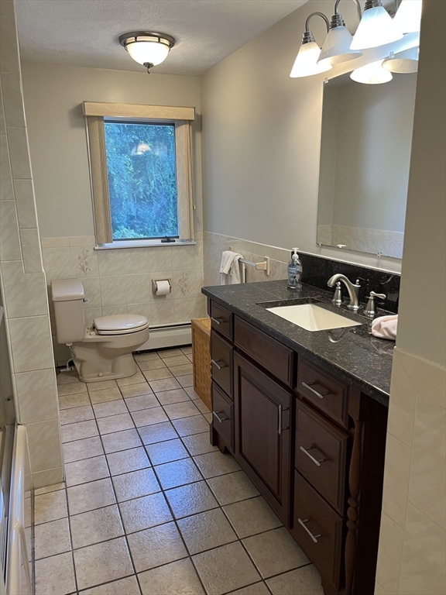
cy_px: 298
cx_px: 223
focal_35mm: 26
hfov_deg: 53.1
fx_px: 447
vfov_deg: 67.3
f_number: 1.6
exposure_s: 1/60
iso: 80
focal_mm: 5.1
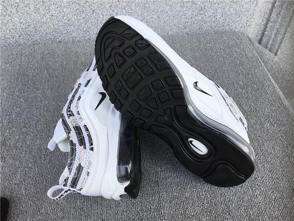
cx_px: 147
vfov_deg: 45.4
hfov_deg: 58.4
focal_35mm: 31
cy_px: 110
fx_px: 263
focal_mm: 3.3
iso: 25
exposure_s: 1/259
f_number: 2.4
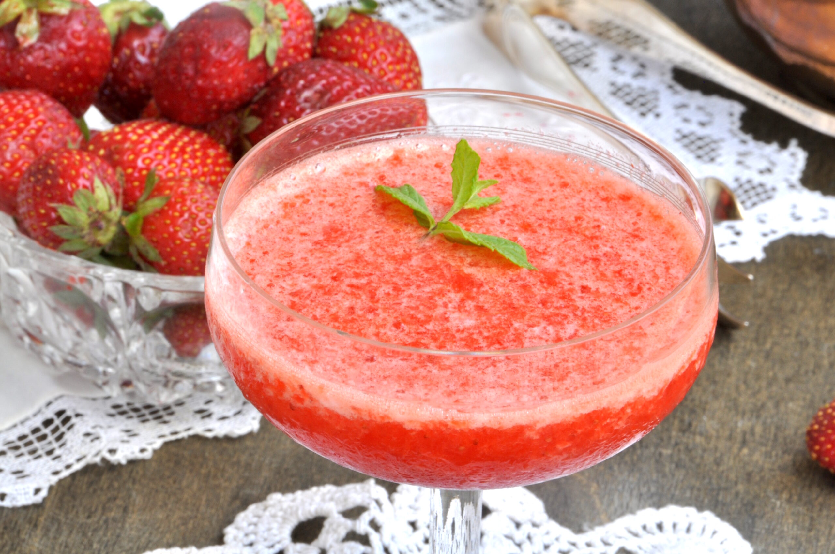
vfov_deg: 5.4
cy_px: 277
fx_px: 5907
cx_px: 418
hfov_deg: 8.1
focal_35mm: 255
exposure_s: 1/8
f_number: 25
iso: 200
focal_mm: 170
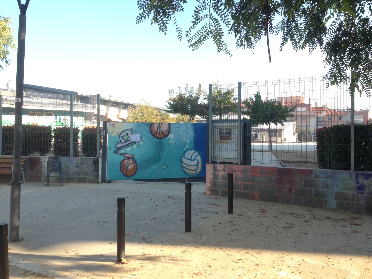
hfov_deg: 55.4
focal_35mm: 33
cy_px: 140
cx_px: 186
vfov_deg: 42.9
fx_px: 355
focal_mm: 4.12
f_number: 2.4
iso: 50
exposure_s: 1/357
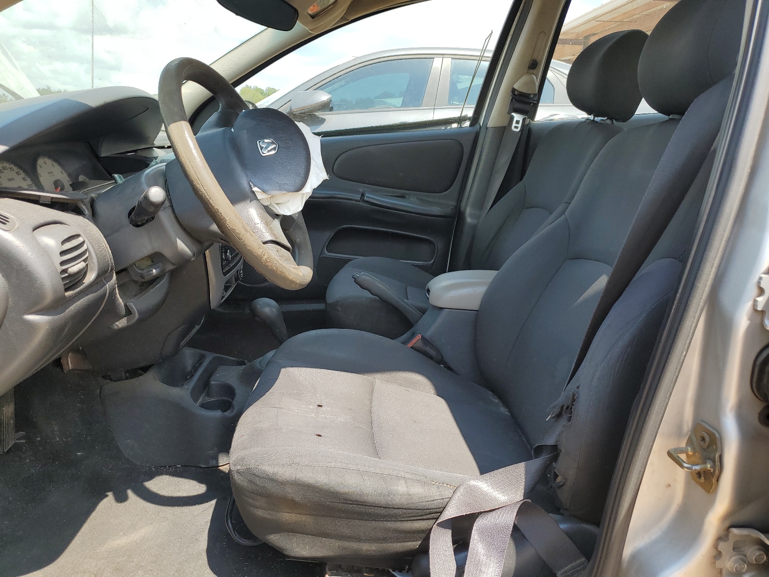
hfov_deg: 67.3
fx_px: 578
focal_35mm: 26
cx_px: 384
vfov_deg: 53.1
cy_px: 288
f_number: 1.5
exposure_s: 1/769
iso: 50
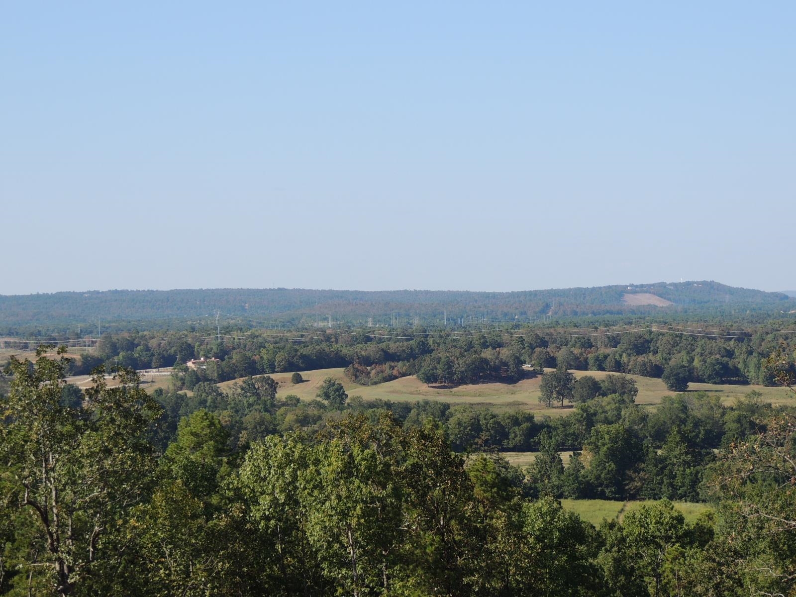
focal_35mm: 105
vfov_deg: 14.1
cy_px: 298
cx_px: 398
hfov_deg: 18.7
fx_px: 2414
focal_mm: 18.7
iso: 100
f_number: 4.2
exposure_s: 1/640
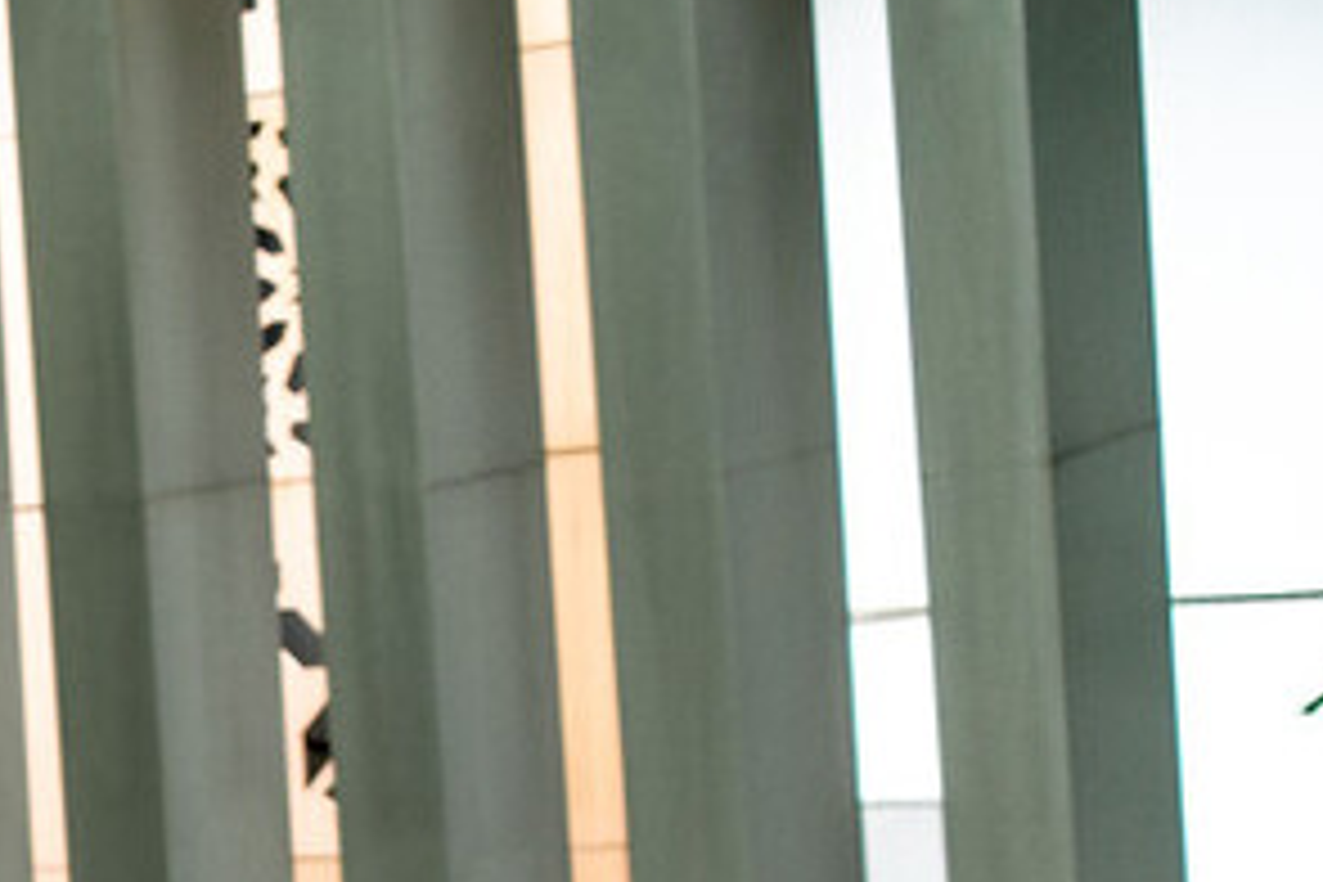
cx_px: -1130
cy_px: 1656
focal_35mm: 139
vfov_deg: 9.3
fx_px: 5108
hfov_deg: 13.2
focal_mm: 12.48
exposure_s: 1/125
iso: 125
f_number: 3.5
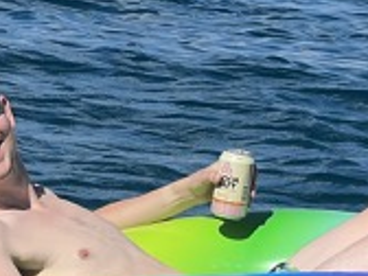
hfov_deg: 6.7
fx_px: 3125
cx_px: 510
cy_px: 180
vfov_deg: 5.1
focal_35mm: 294
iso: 32
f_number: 2.8
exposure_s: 1/737
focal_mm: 9
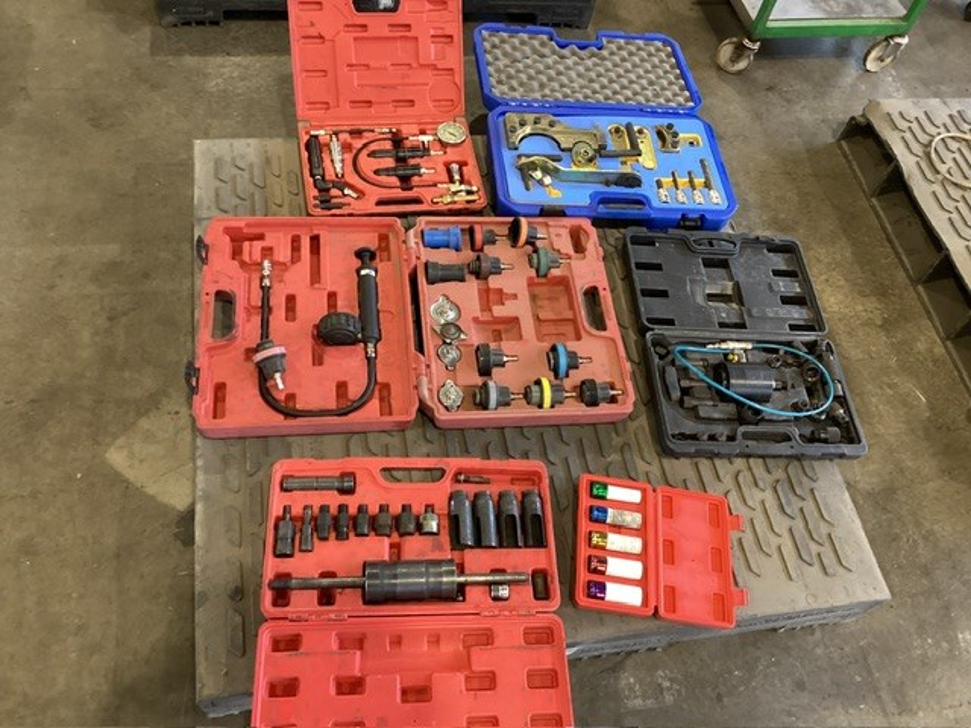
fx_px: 870
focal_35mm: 31
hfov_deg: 58.4
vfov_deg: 45.4
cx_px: 486
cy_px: 364
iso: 320
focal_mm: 3.3
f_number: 2.4
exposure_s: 1/33
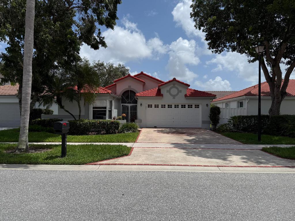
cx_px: 148
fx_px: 205
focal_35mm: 24
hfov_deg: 71.6
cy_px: 110
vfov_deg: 56.8
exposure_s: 1/9091
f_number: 1.78
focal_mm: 6.76
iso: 80
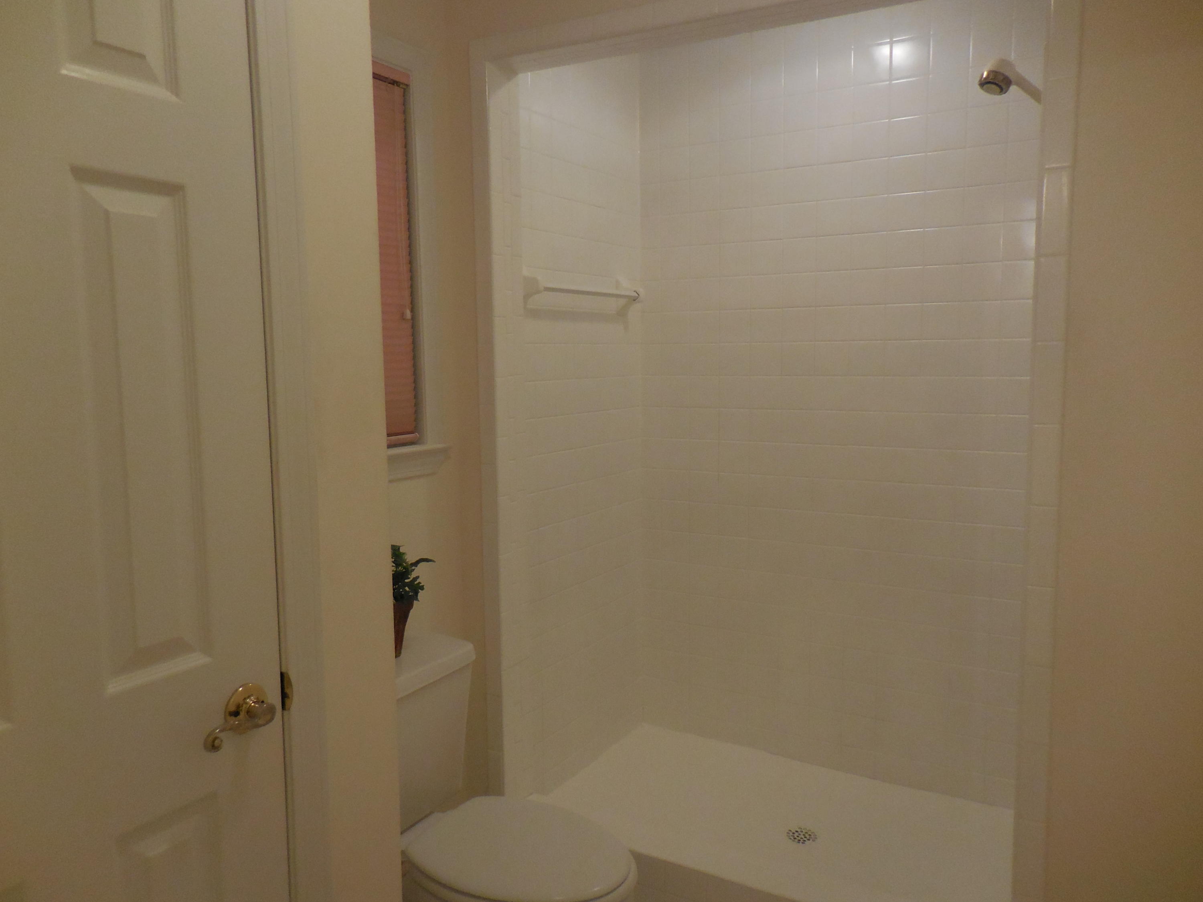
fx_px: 869
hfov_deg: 69.4
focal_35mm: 25
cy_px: 451
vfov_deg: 54.9
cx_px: 602
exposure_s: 1/30
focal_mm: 4.5
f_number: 3.3
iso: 320
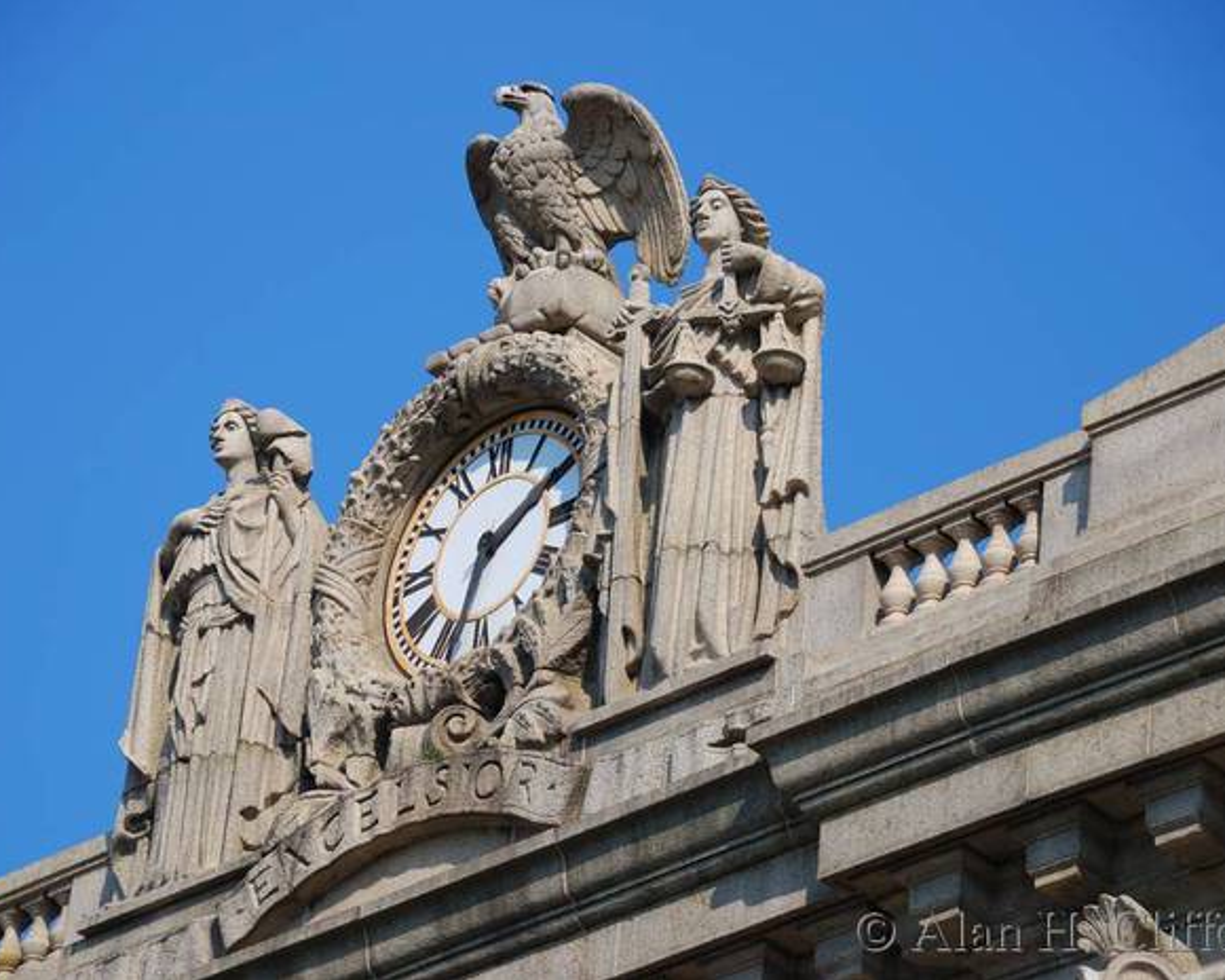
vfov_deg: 8.7
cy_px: 488
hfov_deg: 10.8
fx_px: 6474
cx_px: 610
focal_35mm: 179
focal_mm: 105
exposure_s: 1/500
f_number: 5.6
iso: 100
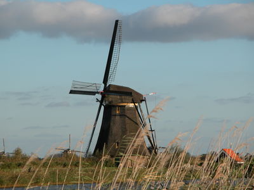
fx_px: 1614
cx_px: 127
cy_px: 95
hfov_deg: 9.0
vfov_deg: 6.8
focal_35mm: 220
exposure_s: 1/446
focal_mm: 56.7
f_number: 5.2
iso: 100
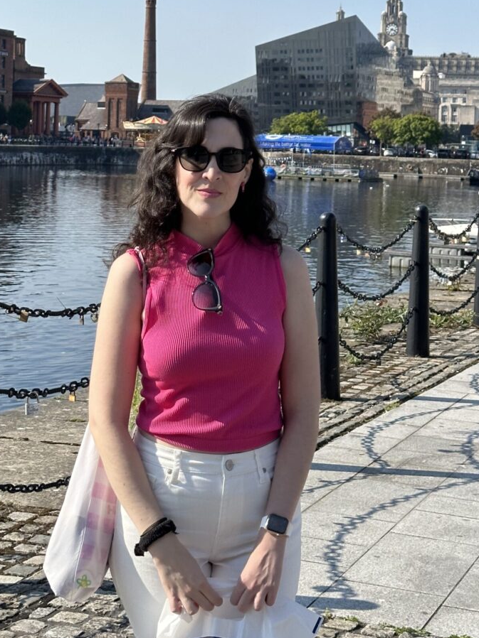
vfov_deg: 25.0
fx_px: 1421
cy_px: 148
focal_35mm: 77
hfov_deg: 19.1
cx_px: 218
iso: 64
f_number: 1.78
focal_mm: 6.86
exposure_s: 1/3597
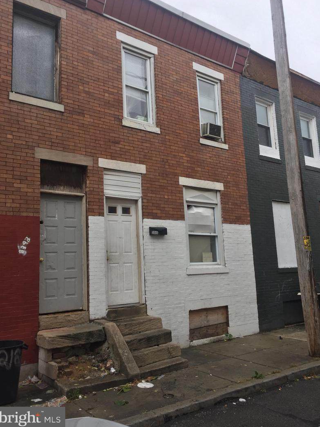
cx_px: 159
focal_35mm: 30
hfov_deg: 46.8
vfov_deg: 60.0
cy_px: 209
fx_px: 370
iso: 32
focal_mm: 4.15
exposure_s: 1/356
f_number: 2.2
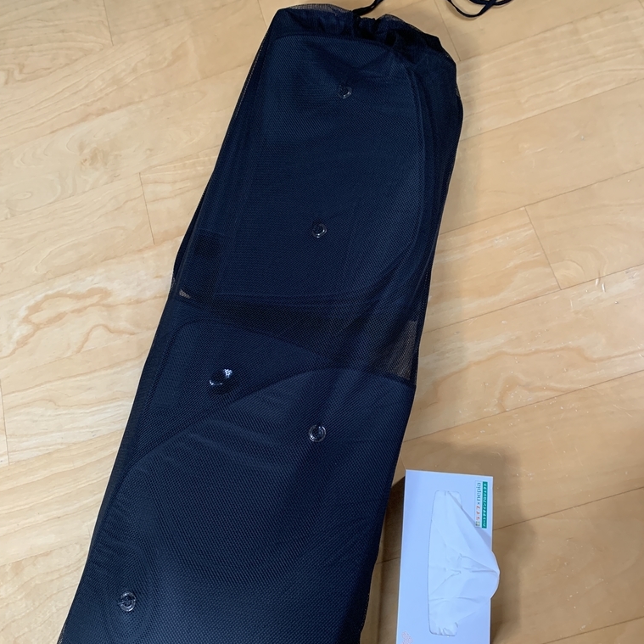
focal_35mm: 31
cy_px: 361
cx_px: 323
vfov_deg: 52.4
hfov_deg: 52.5
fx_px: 652
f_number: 1.8
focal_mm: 4.25
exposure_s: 1/60
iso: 250
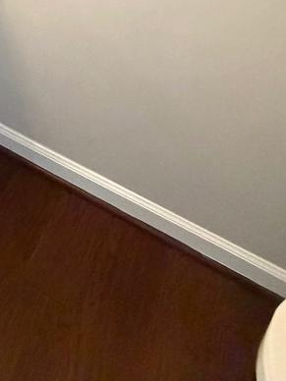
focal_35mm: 39
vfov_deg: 32.2
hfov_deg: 34.5
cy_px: -144
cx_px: 21
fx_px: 430
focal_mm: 2.22
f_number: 2.2
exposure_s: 1/60
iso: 640
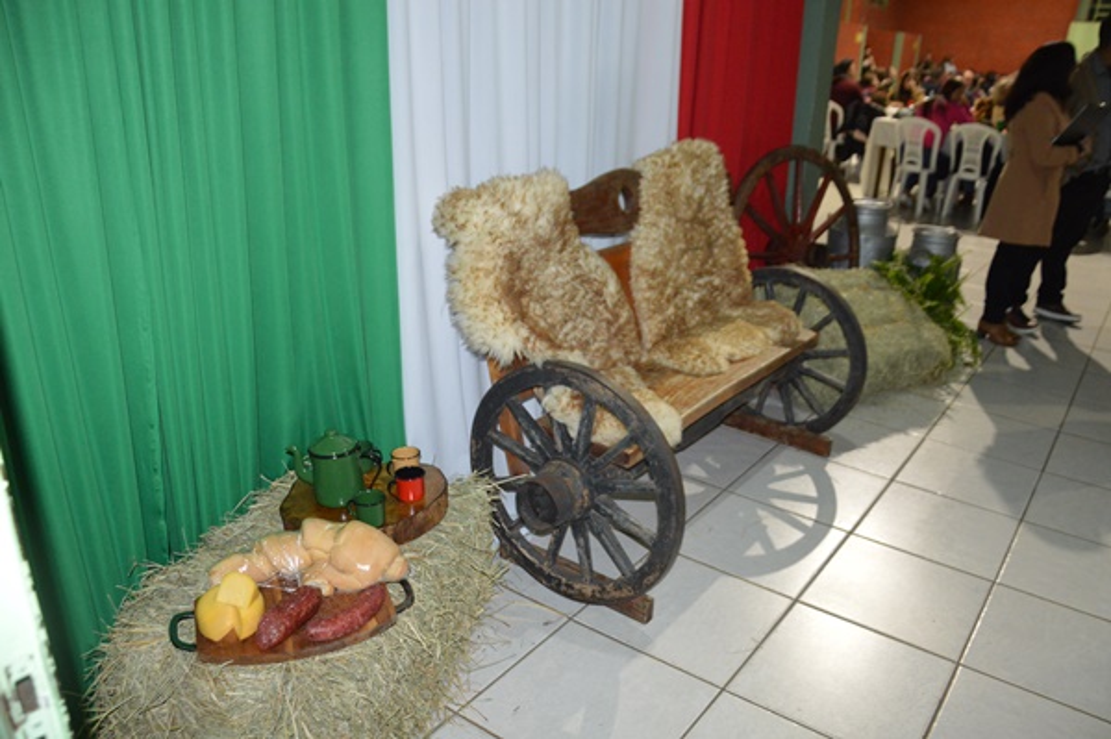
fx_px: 1619
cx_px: 556
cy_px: 370
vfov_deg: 25.7
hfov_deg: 37.9
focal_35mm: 52
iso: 1600
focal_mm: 35
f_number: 4.5
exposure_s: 1/60
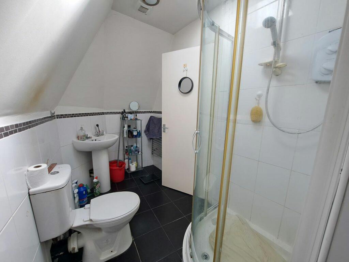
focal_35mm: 13
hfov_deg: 106.2
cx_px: 174
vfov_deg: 89.9
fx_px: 131
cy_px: 131
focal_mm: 1.74
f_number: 2.2
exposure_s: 1/50
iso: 50
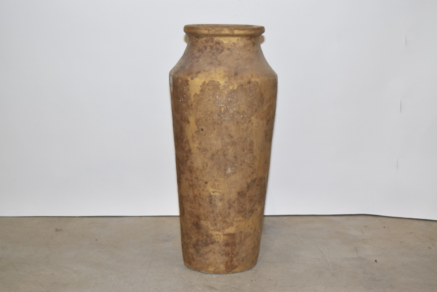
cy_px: 146
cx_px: 218
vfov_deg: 23.8
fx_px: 692
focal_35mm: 57
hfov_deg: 35.0
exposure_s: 1/125
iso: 800
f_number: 5.6
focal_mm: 38
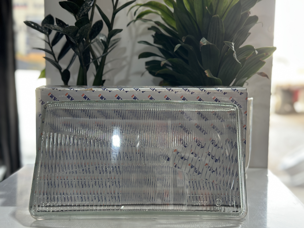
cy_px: 114
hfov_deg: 39.7
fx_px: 422
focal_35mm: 48
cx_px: 152
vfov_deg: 30.3
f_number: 1.78
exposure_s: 1/121
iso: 125
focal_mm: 6.86
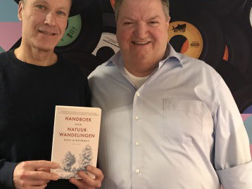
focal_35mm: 39
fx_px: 284
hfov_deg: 46.9
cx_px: 80
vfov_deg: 36.7
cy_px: 74
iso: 125
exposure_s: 1/4
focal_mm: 3.99
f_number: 1.8
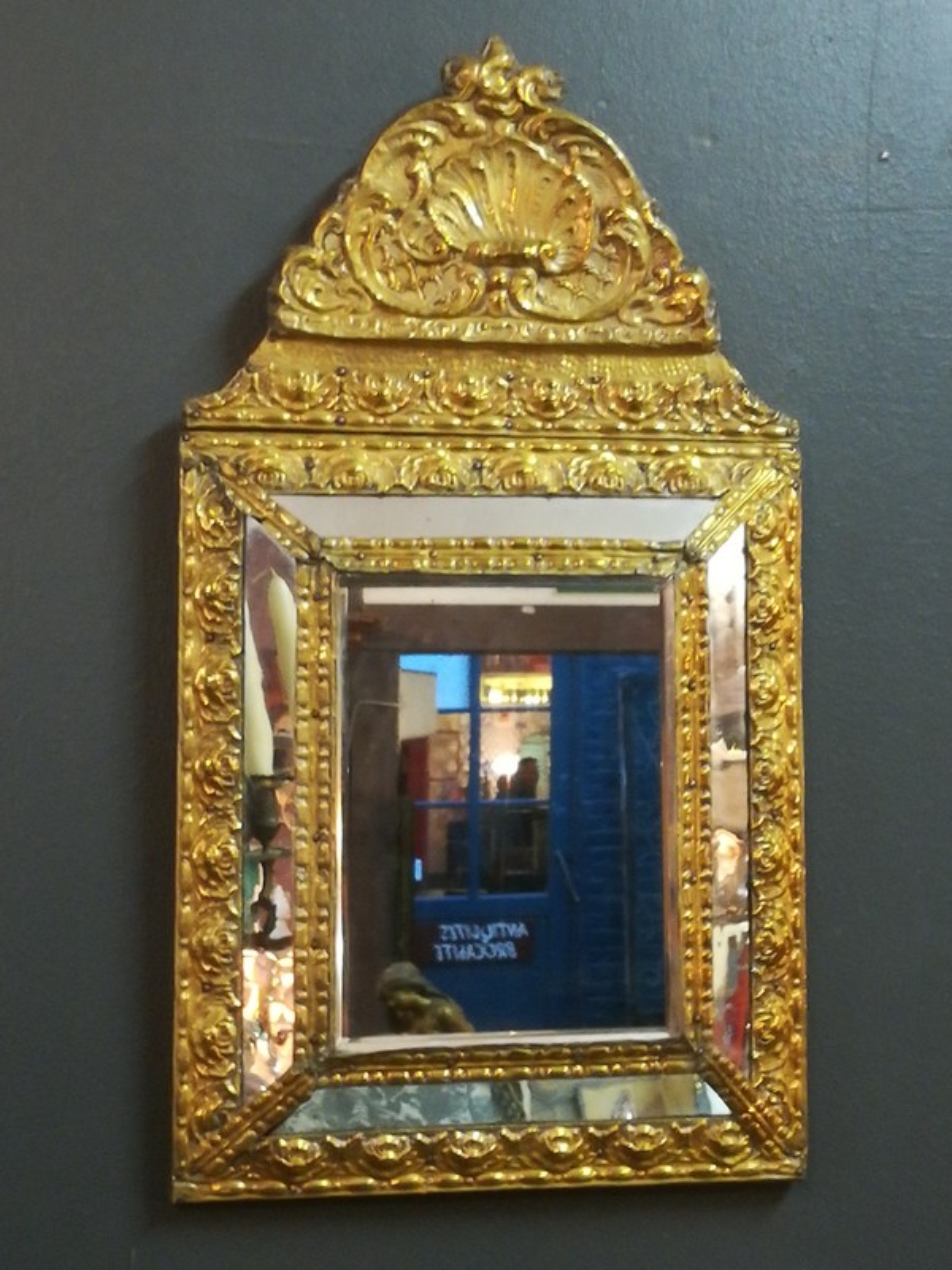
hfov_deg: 23.7
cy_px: 635
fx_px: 2273
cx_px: 476
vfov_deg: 31.2
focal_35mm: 62
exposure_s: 1/14.3
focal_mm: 3.83
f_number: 2.2
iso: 640
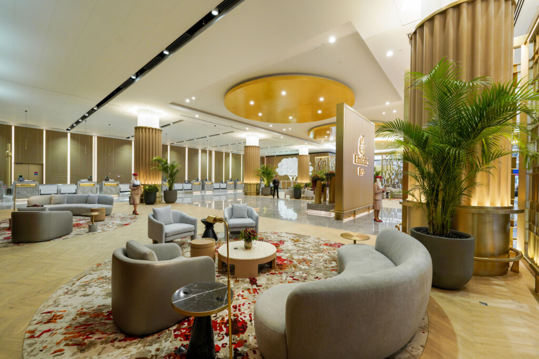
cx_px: 270
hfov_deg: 104.2
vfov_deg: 81.2
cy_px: 180
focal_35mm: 14
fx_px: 210
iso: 1000
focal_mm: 14
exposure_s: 1/50
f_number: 6.3
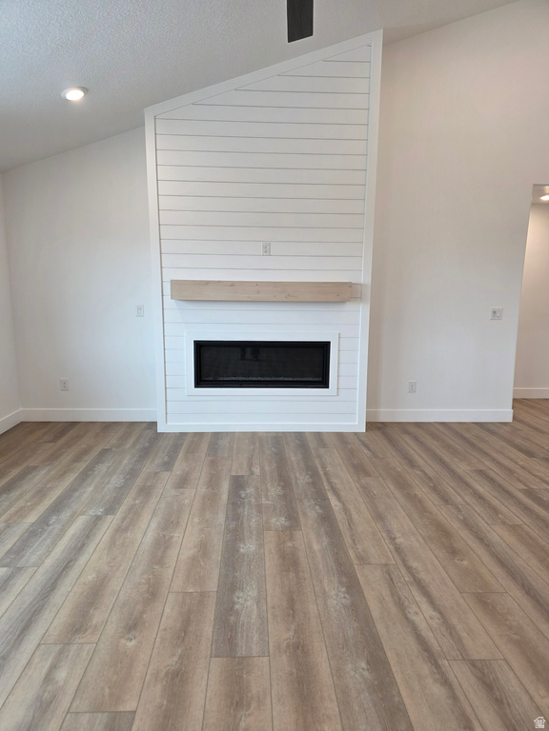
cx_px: 274
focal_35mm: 23
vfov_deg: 73.9
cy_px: 366
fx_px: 486
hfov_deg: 58.9
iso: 80
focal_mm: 6.3
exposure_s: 1/120
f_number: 1.7
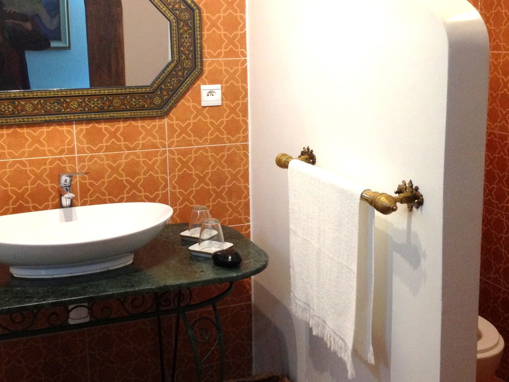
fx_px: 720
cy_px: 155
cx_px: 259
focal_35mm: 49
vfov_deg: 29.6
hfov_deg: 38.9
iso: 160
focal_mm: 4.28
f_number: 2.4
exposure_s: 1/20
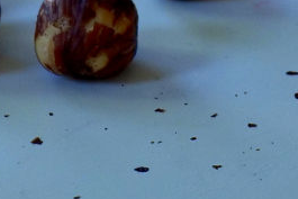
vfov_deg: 3.1
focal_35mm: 435
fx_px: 3603
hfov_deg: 4.6
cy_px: -469
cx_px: 703
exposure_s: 1/60
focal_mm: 60
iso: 2000
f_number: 9
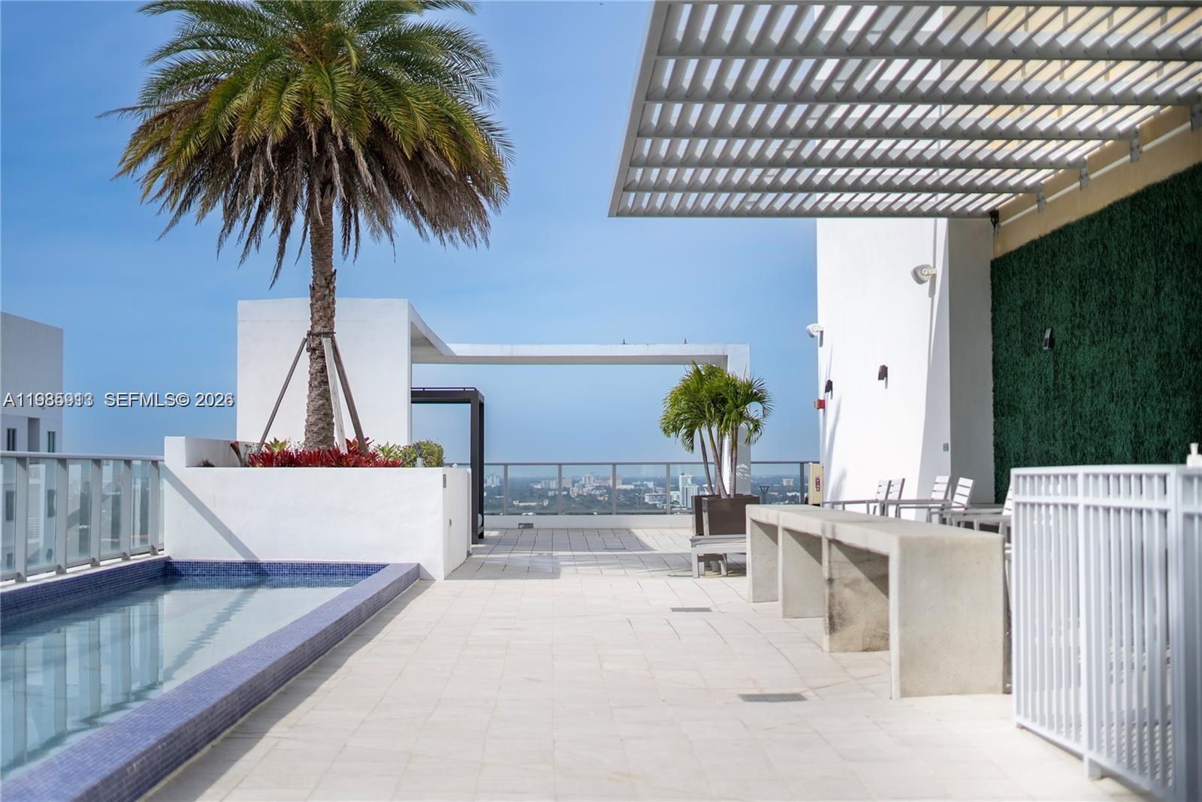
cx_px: 601
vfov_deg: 27.0
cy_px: 401
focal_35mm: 50
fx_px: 1670
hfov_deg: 39.6
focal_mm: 50
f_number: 1.8
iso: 250
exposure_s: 1/8000
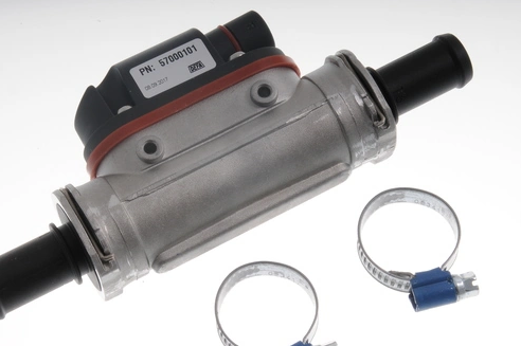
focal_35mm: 128
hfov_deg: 16.0
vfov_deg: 10.7
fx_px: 1851
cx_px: 223
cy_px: 193
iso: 400
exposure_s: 1/250
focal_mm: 70
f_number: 22
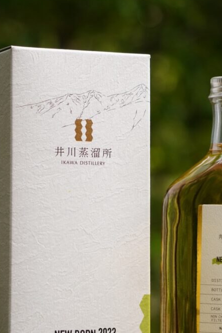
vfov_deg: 12.0
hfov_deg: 8.0
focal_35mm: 171
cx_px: 148
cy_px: 185
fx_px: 1582
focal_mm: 74
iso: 100
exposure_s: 1/50
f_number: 5
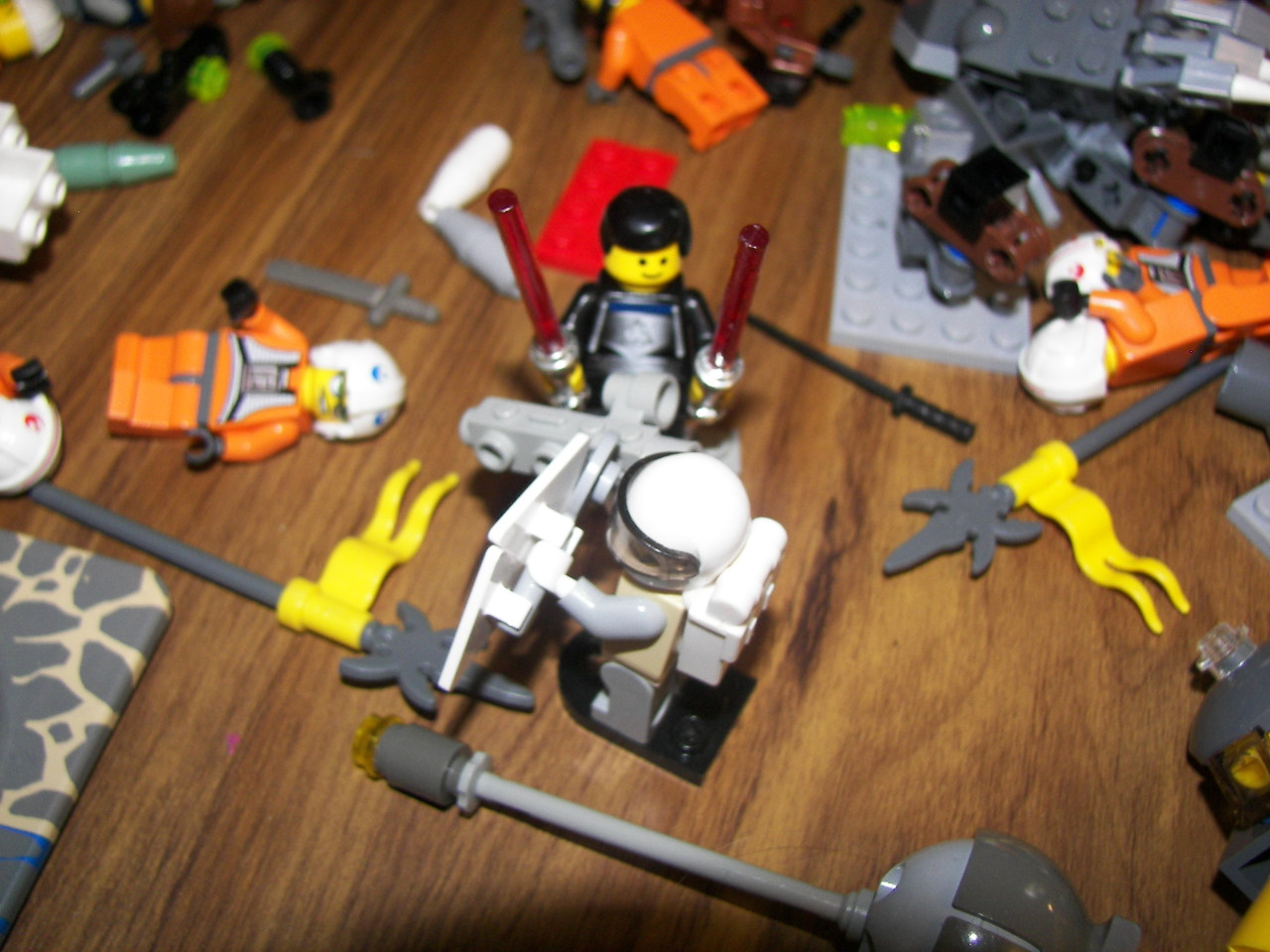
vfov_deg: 39.7
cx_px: 635
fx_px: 1321
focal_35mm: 36
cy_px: 476
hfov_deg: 51.4
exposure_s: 1/30
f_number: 2.8
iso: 100
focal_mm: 6
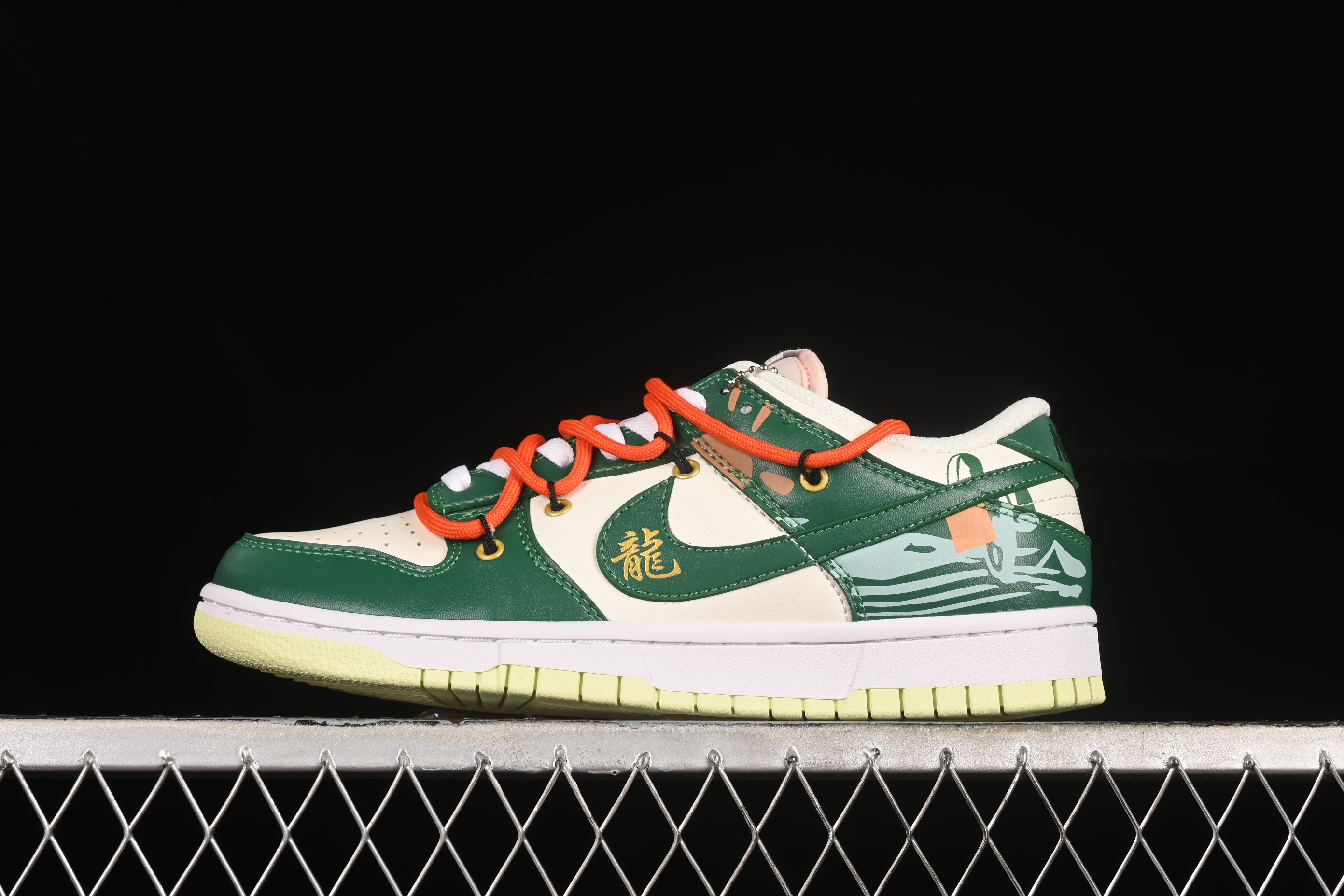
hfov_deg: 27.0
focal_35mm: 75
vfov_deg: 18.2
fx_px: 2800
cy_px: 448
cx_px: 672
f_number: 8
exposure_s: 1/80
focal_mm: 50
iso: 160
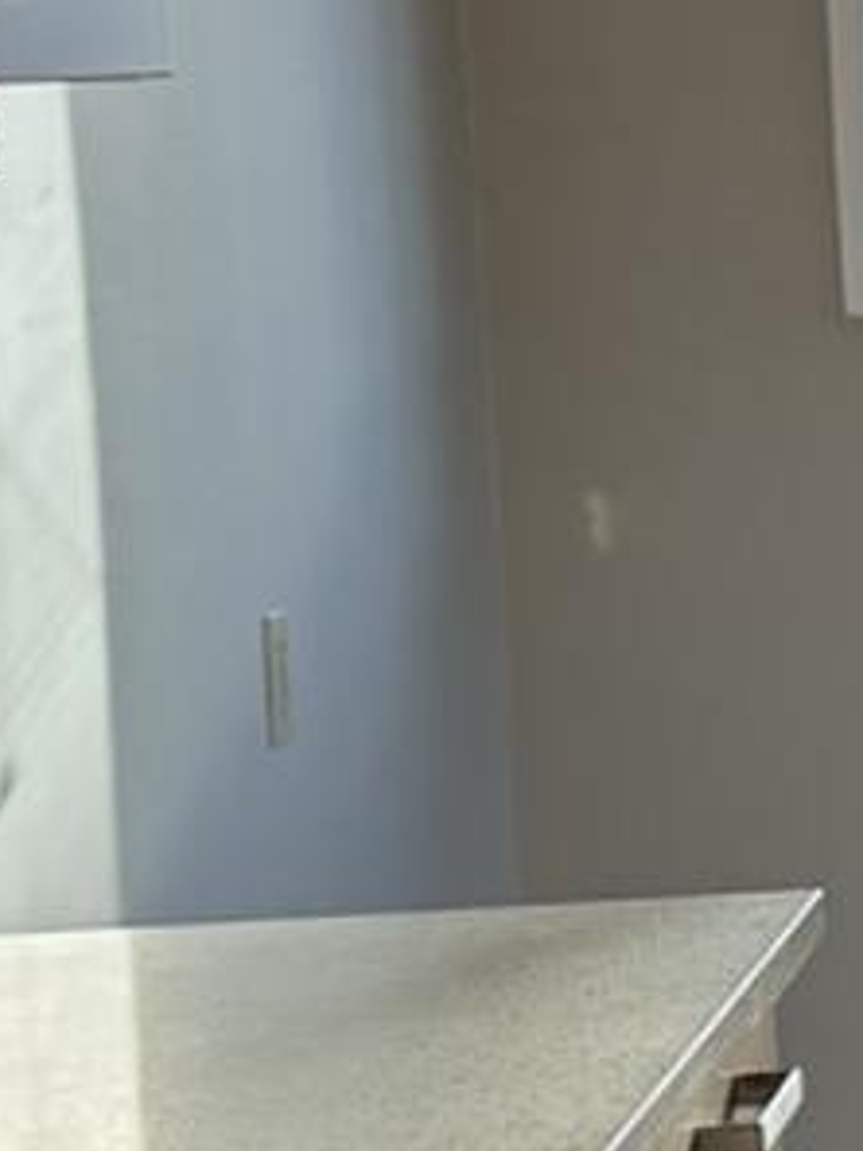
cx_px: 1812
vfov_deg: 11.9
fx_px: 5518
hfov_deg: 8.4
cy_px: 436
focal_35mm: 166
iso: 100
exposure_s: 1/120
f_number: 1.78
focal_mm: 6.86
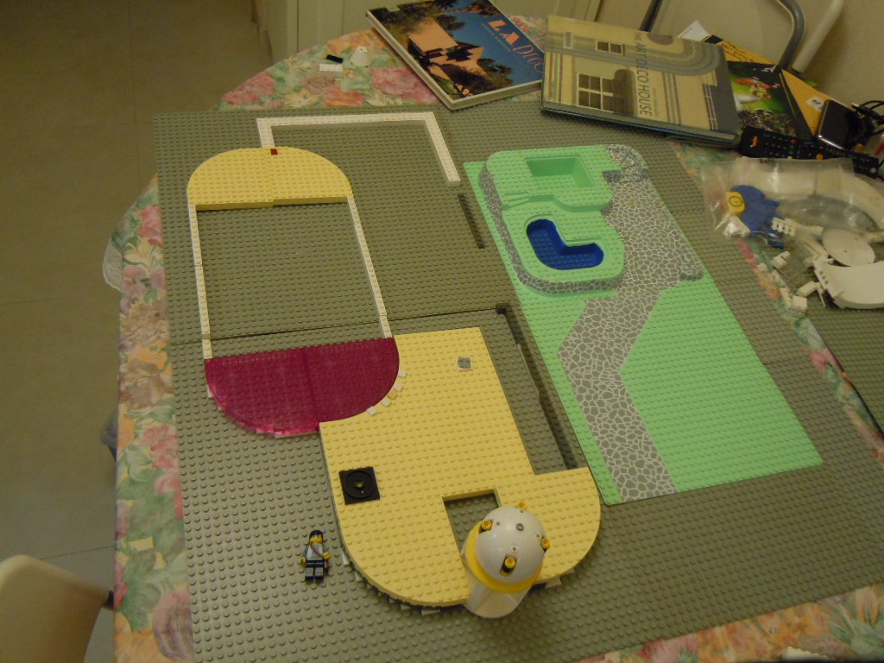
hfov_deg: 60.0
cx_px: 442
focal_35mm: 30
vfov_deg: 46.8
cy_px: 332
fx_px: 766
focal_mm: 5.4
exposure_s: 1/25
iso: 400
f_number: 3.5
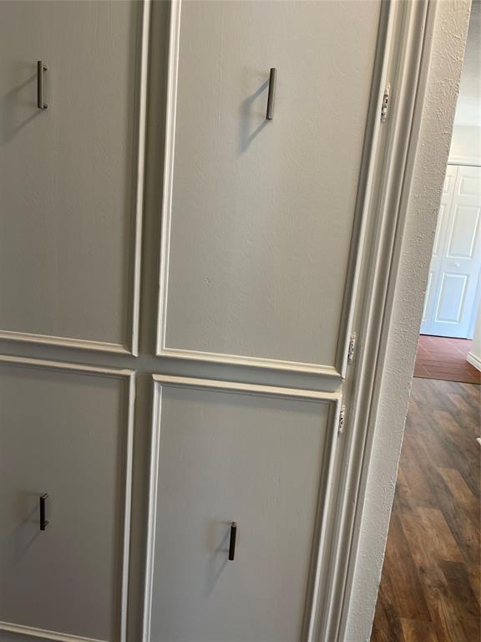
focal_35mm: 25
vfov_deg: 69.4
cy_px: 321
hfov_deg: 54.9
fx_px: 463
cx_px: 240
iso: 80
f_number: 1.6
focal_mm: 5.1
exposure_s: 1/60
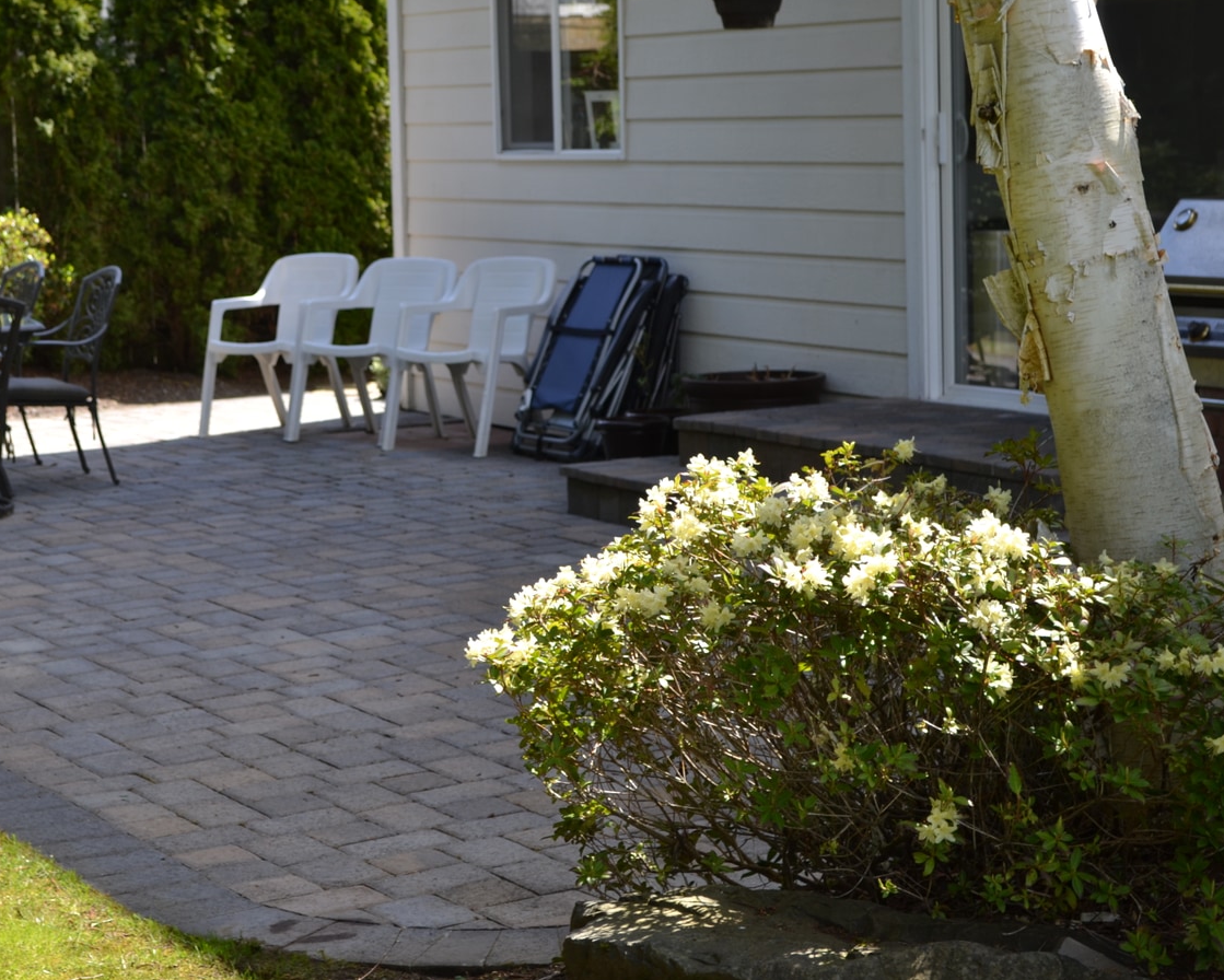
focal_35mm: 83
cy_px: 439
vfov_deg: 18.5
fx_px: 3008
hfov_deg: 22.9
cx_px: 415
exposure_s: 1/125
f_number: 5.6
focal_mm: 44
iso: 100
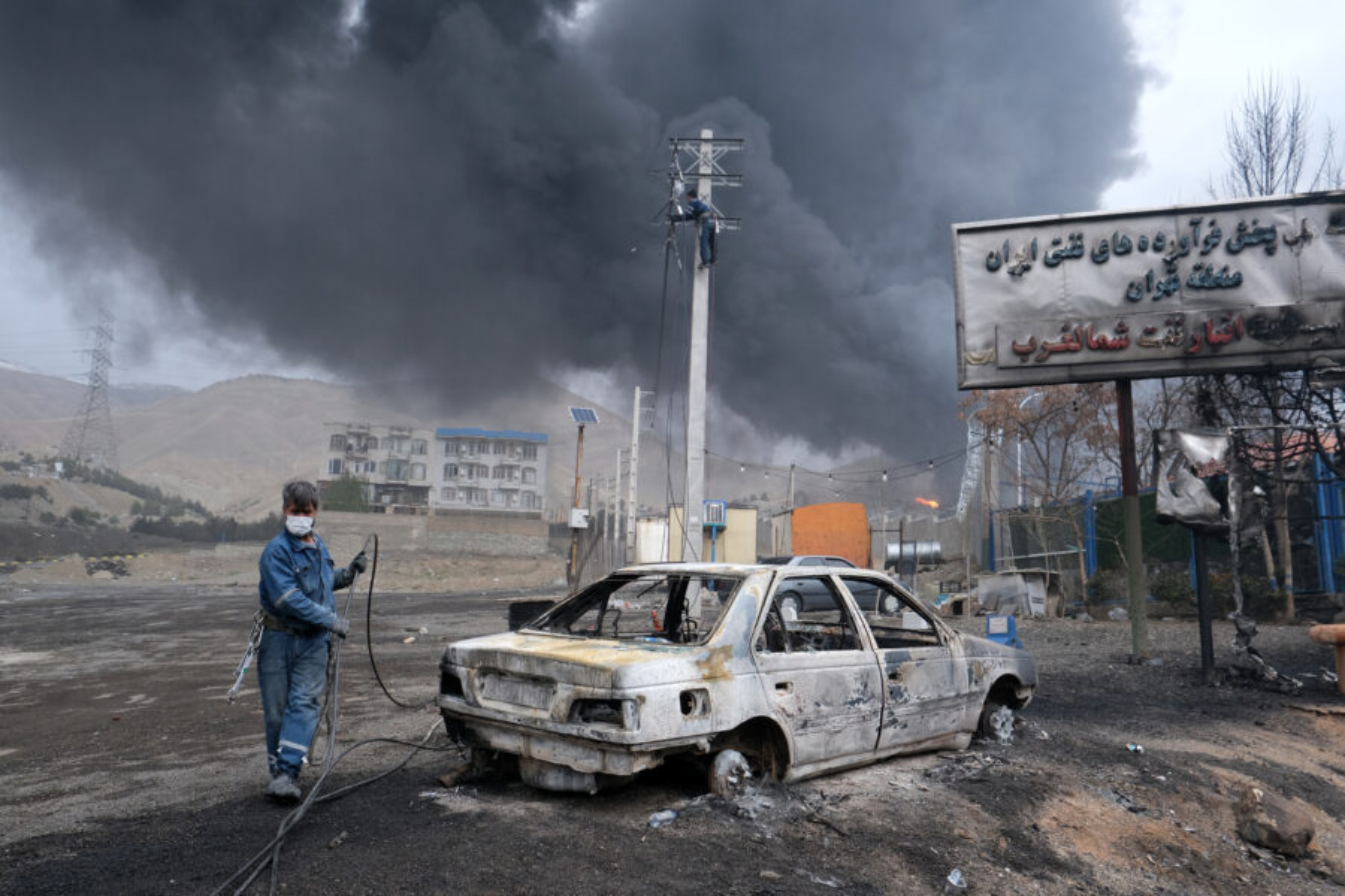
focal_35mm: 31
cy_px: 448
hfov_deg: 60.3
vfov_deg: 42.3
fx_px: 1158
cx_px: 672
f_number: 5.6
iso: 640
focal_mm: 20.5
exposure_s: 1/320
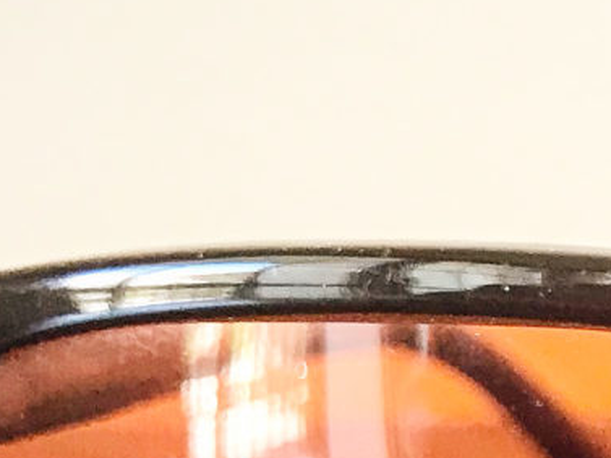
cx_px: 1214
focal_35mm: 152
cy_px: 767
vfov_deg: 9.4
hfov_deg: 11.7
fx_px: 2684
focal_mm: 3.99
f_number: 1.8
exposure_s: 1/25
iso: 40
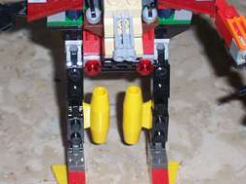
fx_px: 981
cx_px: 115
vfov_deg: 10.7
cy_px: 68
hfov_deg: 14.3
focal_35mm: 138
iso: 125
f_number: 4.5
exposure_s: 1/100
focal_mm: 14.9
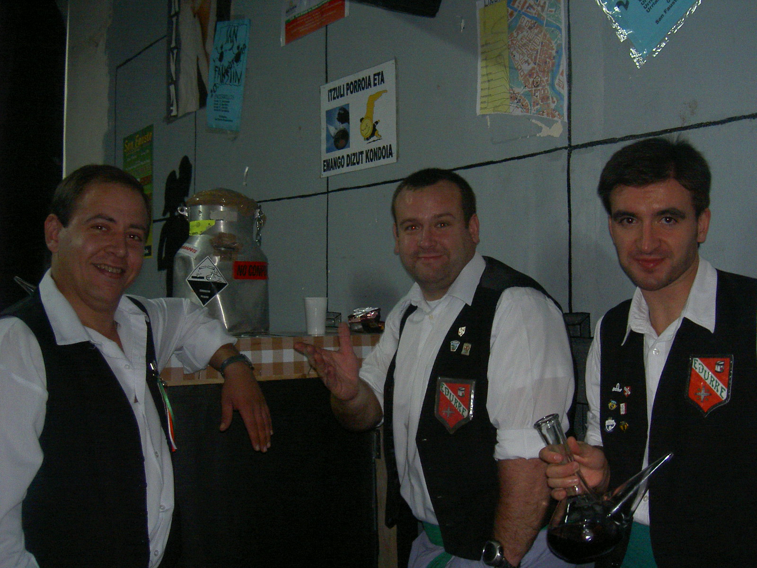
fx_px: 853
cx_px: 378
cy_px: 284
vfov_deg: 36.8
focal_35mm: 39
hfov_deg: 47.9
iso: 100
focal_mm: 8
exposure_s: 1/59.5
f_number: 2.8
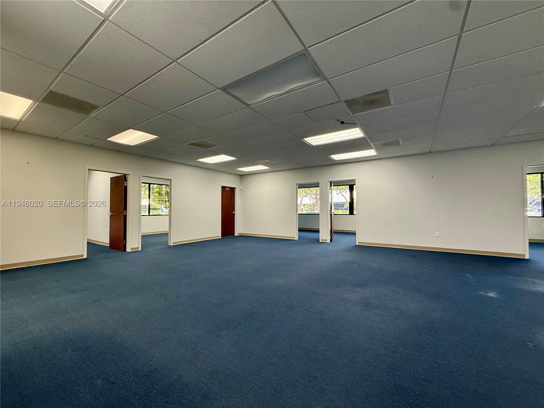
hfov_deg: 102.1
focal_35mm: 14
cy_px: 204
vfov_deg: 85.7
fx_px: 220
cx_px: 272
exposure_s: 1/120
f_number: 2.2
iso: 250
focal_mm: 2.22
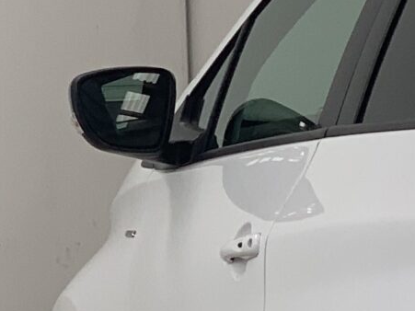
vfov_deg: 5.0
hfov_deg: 6.4
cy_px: 307
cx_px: 940
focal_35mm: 295
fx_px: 3536
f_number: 2.4
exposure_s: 1/122
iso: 40
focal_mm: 6
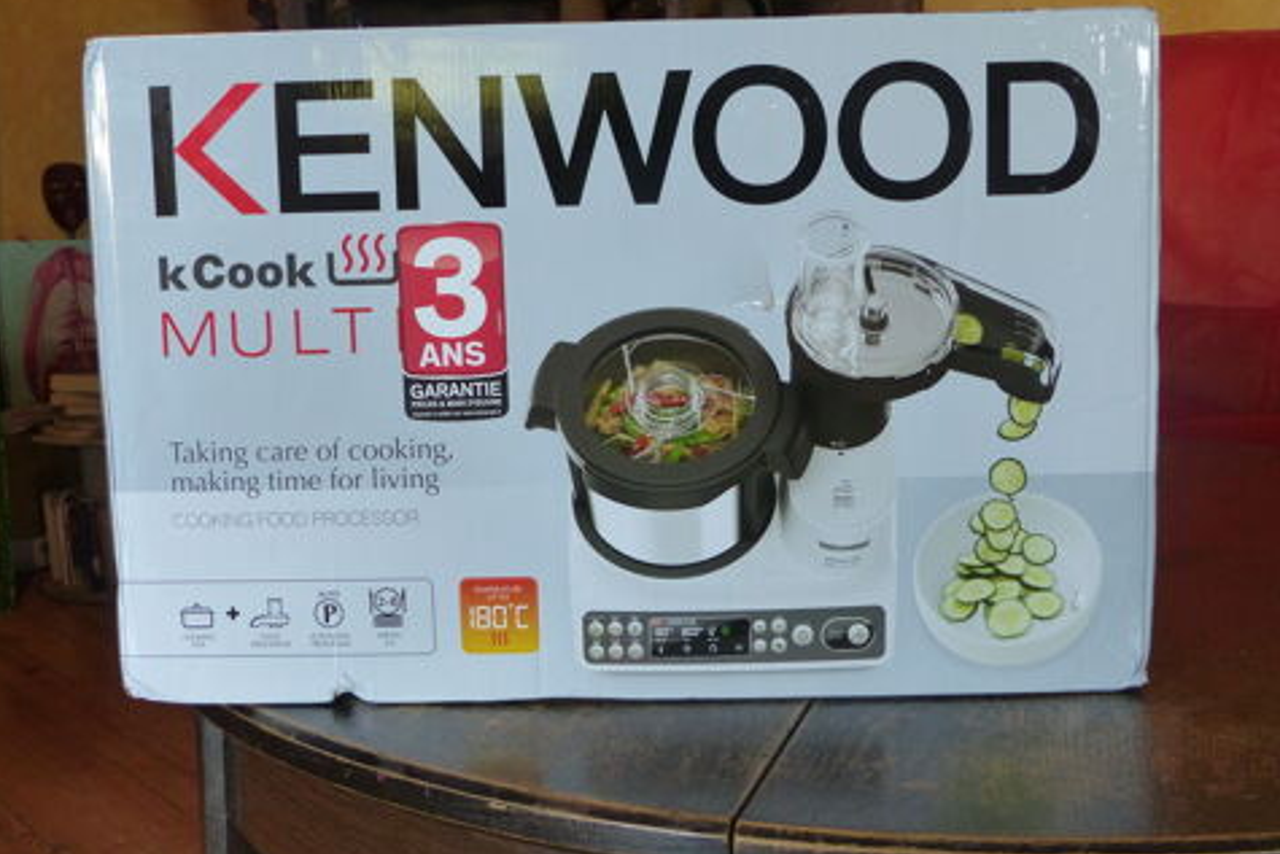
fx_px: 1458
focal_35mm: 41
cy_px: 401
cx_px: 636
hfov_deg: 47.4
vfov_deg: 32.6
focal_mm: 7
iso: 320
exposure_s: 1/60
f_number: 2.8
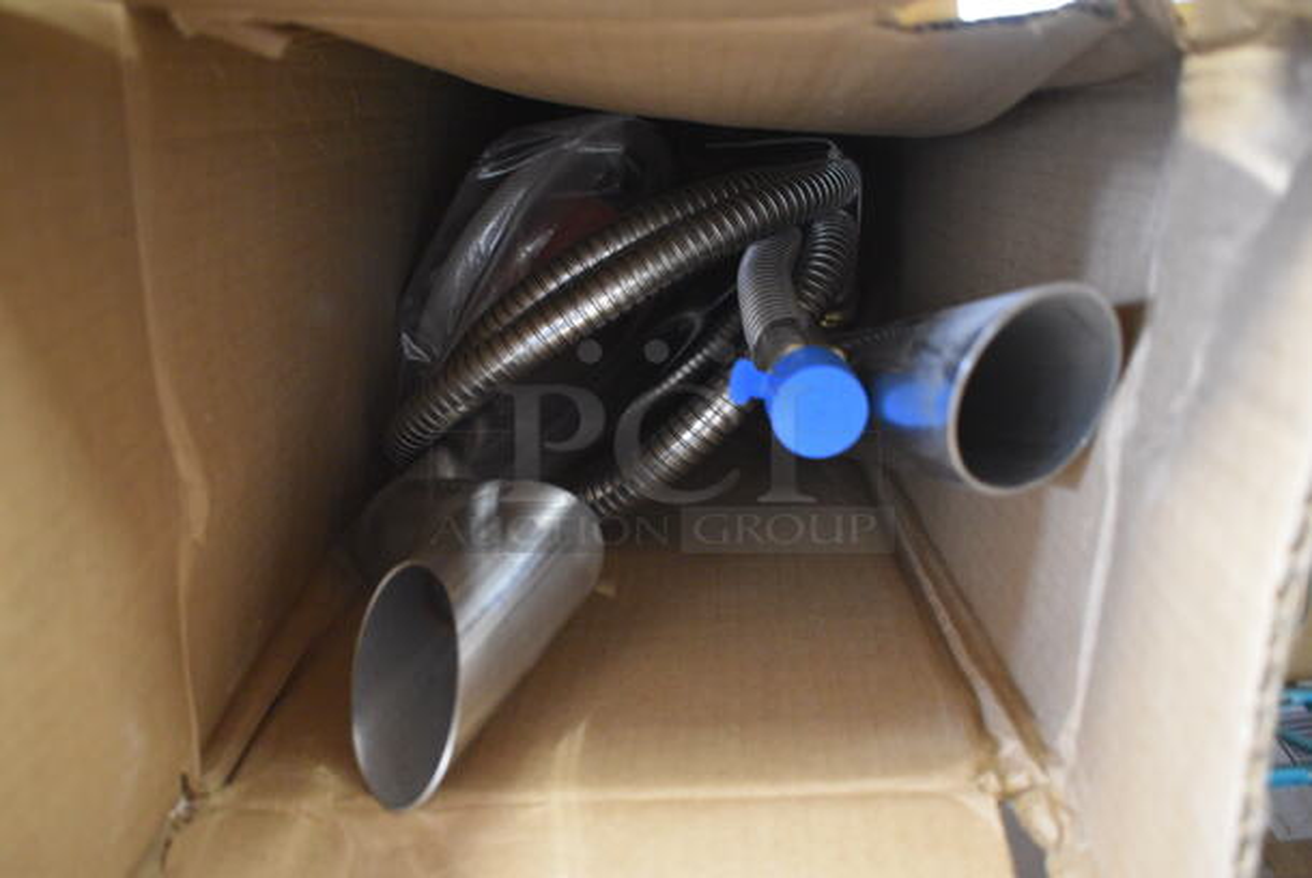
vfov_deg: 41.8
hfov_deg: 59.4
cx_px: 656
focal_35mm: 32
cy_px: 439
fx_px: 1149
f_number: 3.8
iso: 3200
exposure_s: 1/15
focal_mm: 21
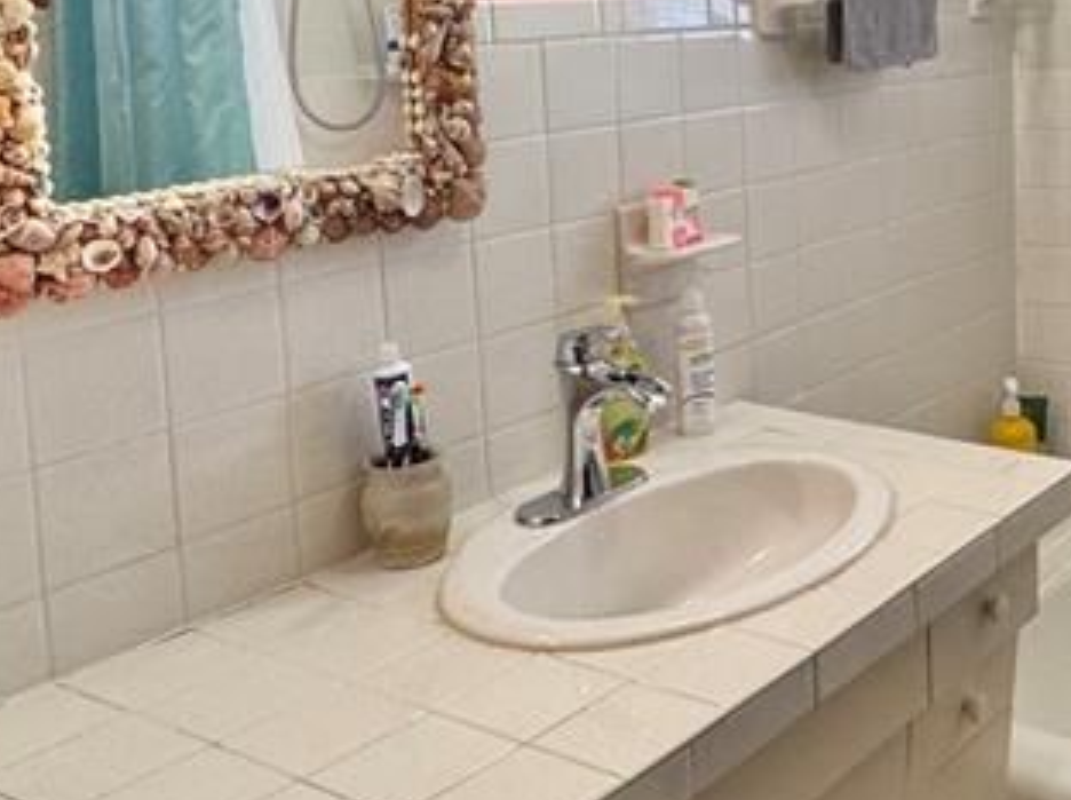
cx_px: 1126
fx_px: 1421
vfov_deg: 30.3
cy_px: 105
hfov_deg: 36.2
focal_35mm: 46
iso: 125
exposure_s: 1/120
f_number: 2.2
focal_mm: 2.22
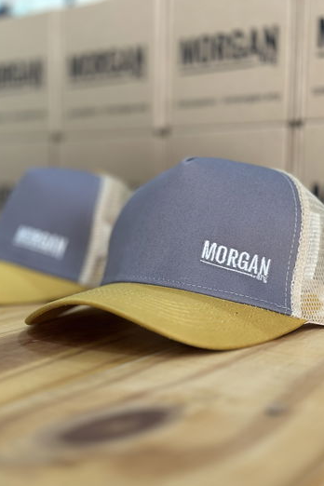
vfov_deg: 38.9
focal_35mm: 51
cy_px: 245
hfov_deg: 26.5
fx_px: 688
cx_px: 147
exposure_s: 1/60
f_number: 1.78
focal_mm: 6.86
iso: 250
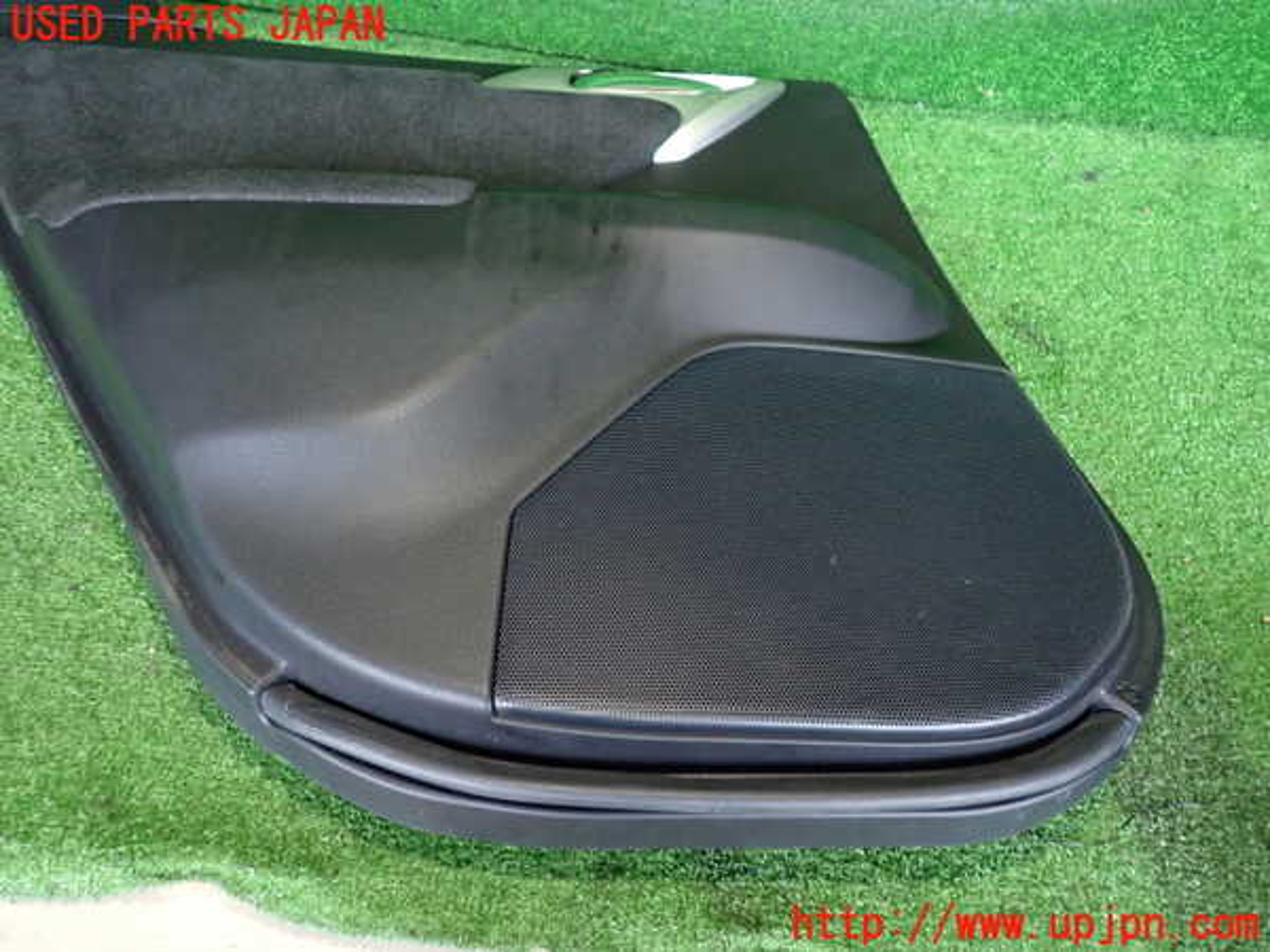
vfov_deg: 54.9
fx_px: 917
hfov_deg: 69.4
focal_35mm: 25
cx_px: 635
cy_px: 476
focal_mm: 4.5
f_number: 2
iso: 800
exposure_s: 1/30
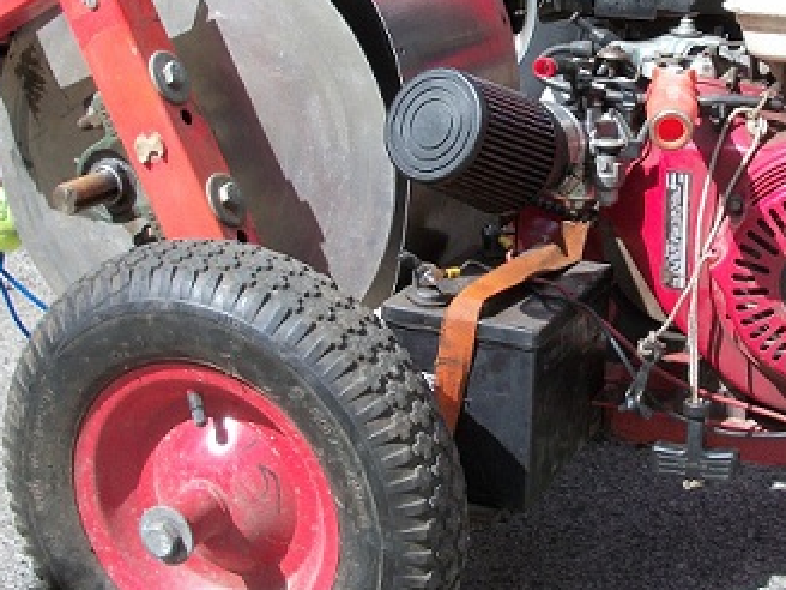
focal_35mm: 64
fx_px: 1453
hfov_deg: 30.0
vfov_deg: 22.8
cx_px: 539
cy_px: 199
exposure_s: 1/640
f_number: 3.1
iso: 80
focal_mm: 6.3
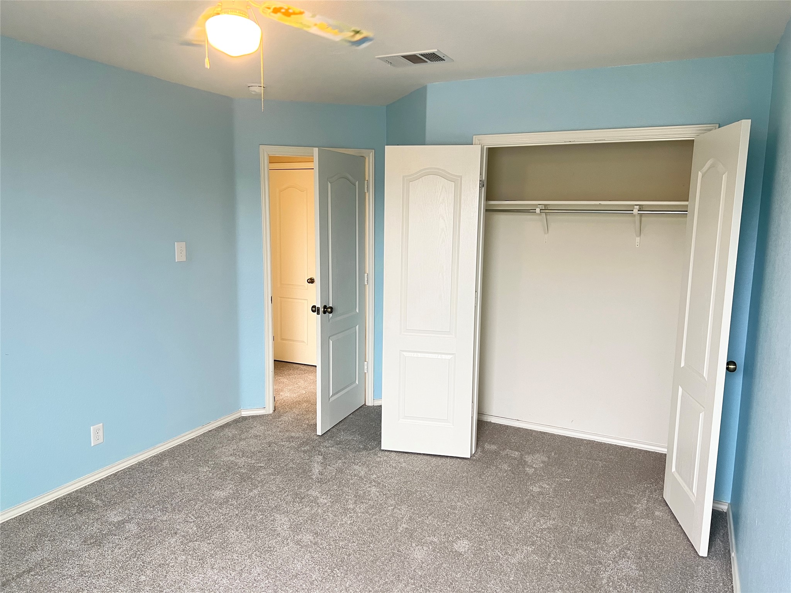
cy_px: 296
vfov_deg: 53.1
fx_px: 594
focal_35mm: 26
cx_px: 396
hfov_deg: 67.3
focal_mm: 5.7
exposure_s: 1/60
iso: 160
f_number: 1.5
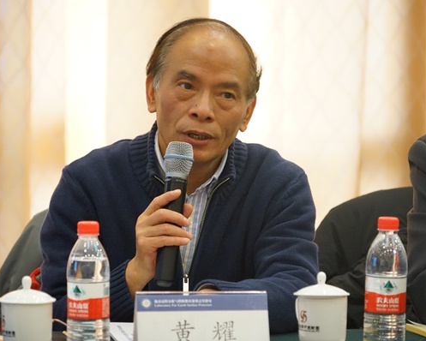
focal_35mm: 248
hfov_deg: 7.8
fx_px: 3128
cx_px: 197
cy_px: 170
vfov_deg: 6.2
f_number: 6.3
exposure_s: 1/50
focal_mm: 219
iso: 6400
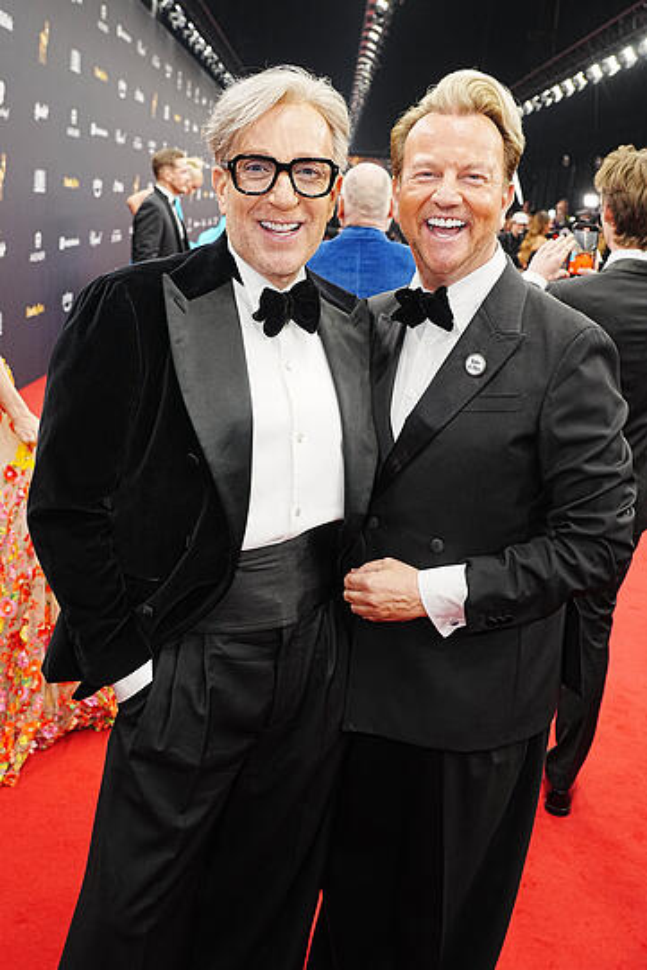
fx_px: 889
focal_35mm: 33
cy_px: 485
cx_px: 324
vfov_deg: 57.2
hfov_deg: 40.0
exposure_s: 1/160
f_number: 6.3
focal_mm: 33
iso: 800
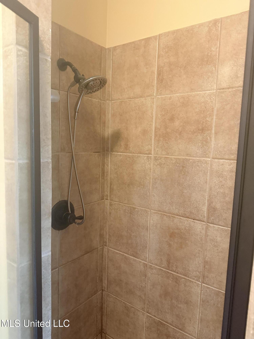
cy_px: 170
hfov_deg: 56.8
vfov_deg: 71.6
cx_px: 127
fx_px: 235
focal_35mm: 24
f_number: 1.78
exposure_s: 1/40
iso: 800
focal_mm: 6.76
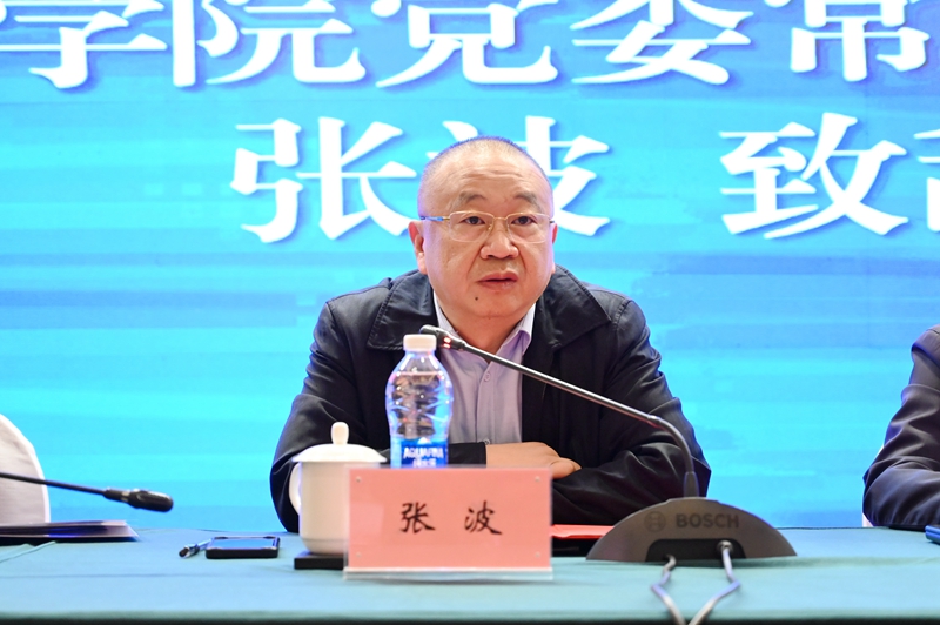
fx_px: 1565
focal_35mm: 60
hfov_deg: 33.4
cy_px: 312
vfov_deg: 22.6
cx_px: 470
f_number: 4
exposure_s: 1/200
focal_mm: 60
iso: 5000
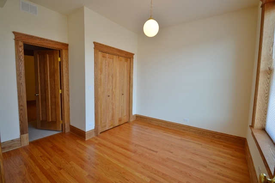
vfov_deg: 77.3
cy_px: 92
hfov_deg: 100.4
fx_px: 115
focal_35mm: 15
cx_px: 138
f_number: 5
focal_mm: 10
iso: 400
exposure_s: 1/100
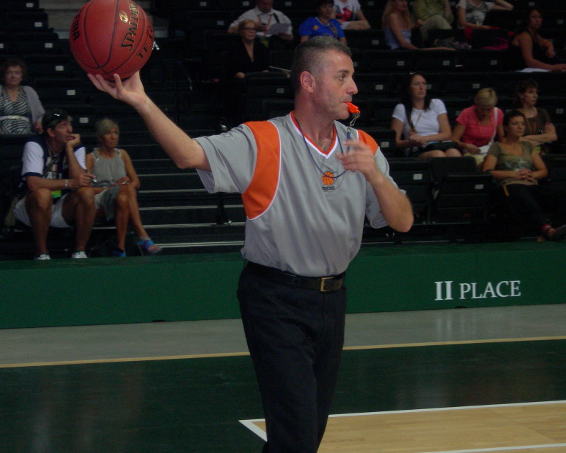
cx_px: 226
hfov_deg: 18.4
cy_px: 197
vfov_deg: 14.8
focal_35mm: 104
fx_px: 1742
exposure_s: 1/60.1
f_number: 4
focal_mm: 17
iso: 200
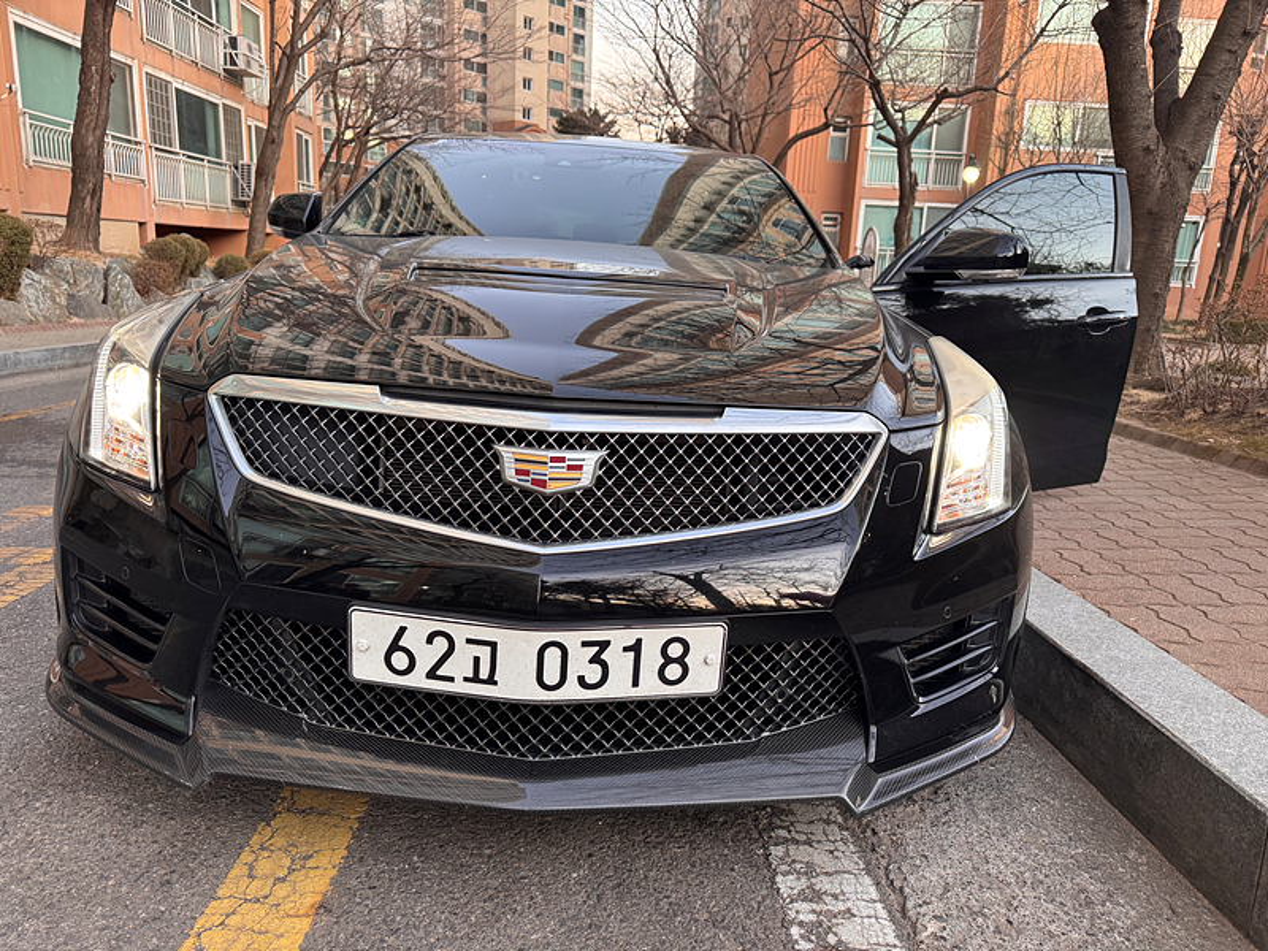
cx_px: 634
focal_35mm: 24
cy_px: 476
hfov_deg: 71.6
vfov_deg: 56.8
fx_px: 879
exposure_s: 1/50
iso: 200
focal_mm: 6.76
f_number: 1.78
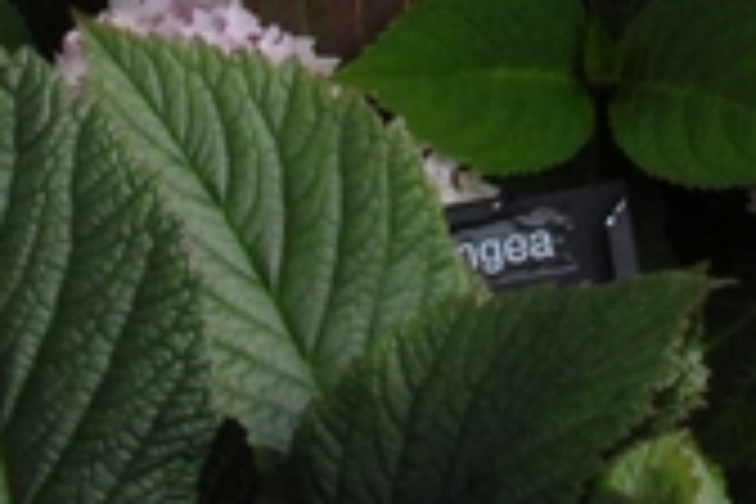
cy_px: -781
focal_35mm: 293
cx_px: 500
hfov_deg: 7.0
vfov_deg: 4.6
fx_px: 6153
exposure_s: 1/200
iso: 400
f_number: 7.1
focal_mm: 32
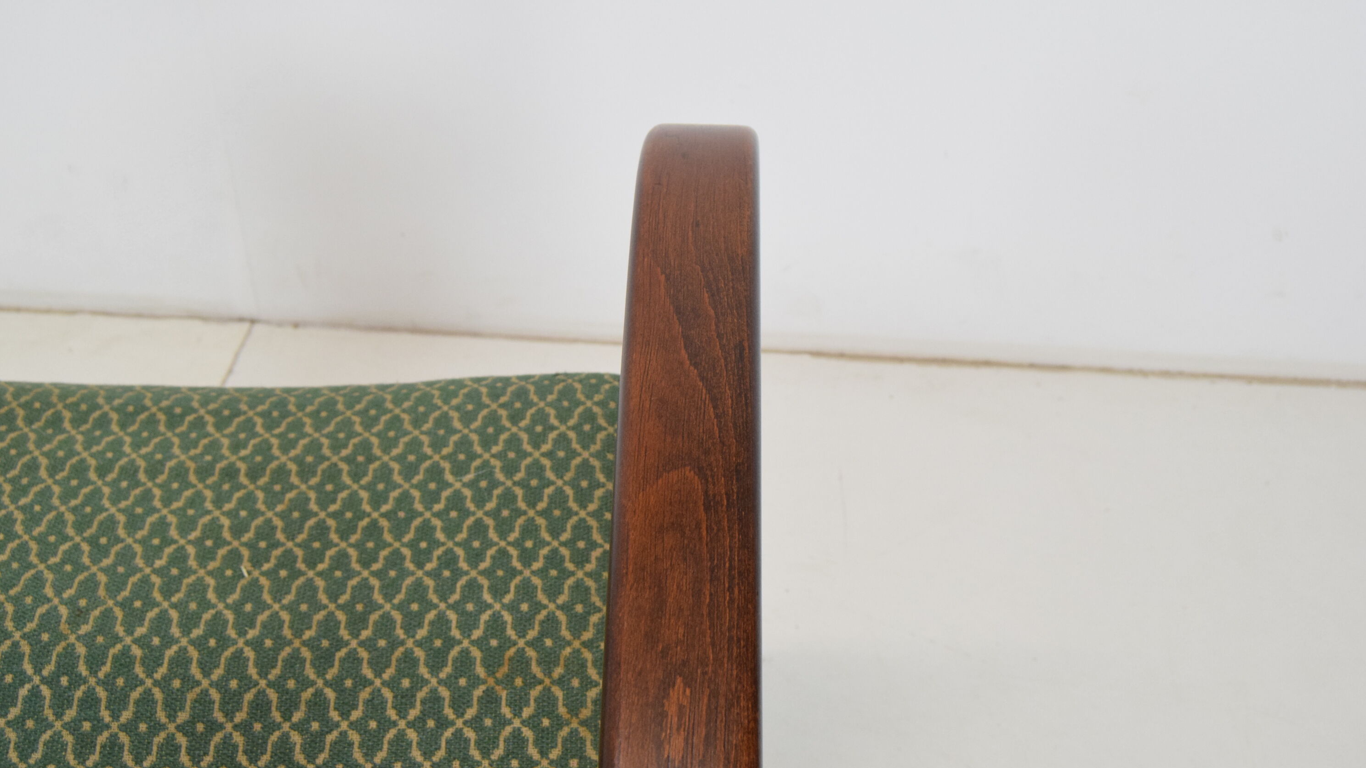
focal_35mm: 38
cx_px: 687
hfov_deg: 52.8
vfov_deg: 31.2
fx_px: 1376
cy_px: 333
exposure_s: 1/160
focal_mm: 24
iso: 1600
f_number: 6.3
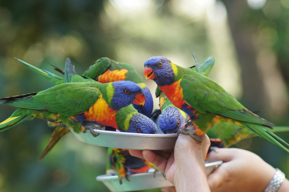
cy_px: 96
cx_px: 144
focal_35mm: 270
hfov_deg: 7.6
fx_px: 2166
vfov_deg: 5.1
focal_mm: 180
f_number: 5.6
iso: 400
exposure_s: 1/100
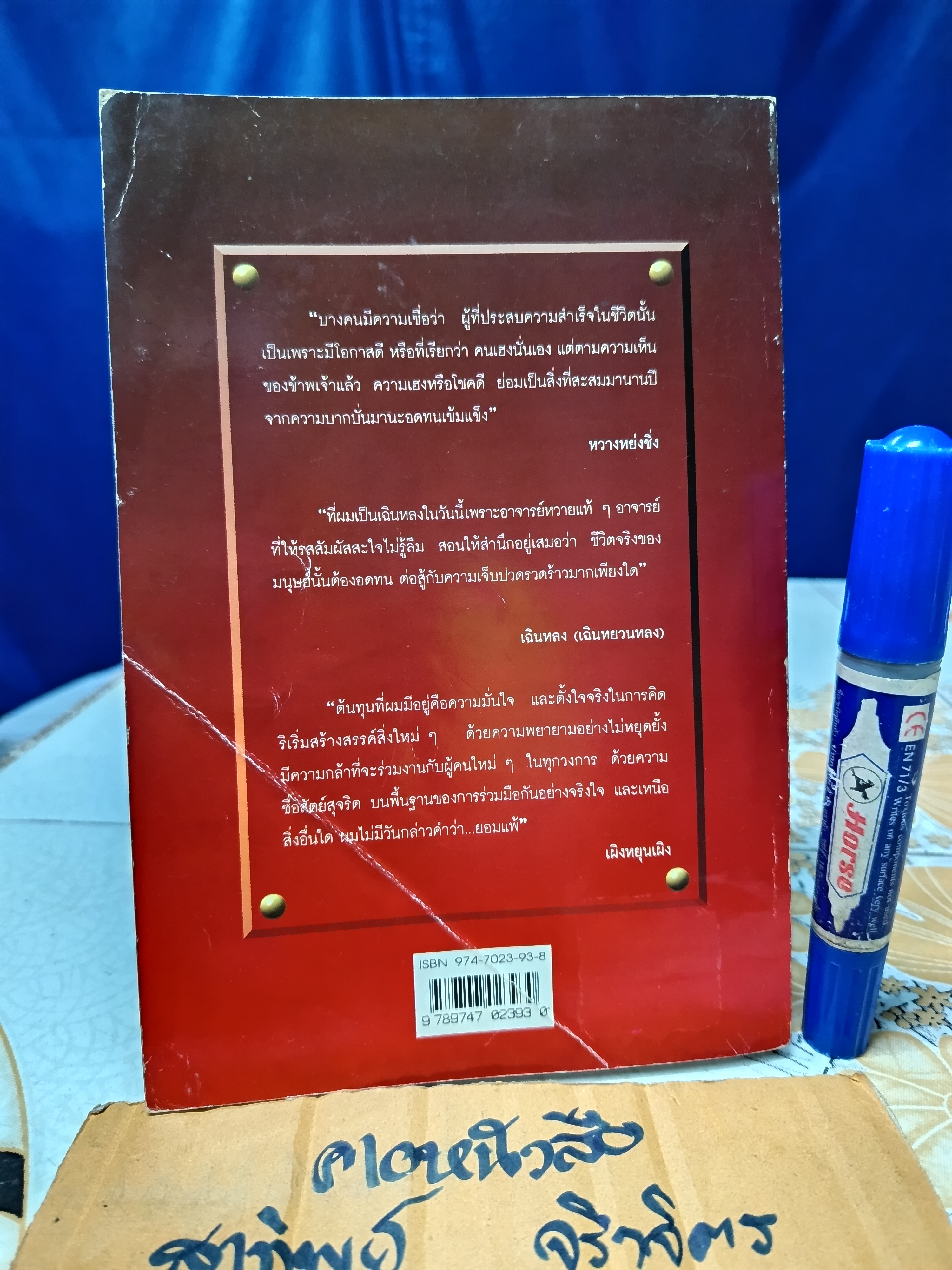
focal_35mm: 24
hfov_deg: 56.8
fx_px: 880
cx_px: 476
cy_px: 635
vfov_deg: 71.6
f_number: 1.7
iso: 1966
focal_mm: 5.31
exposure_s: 1/20
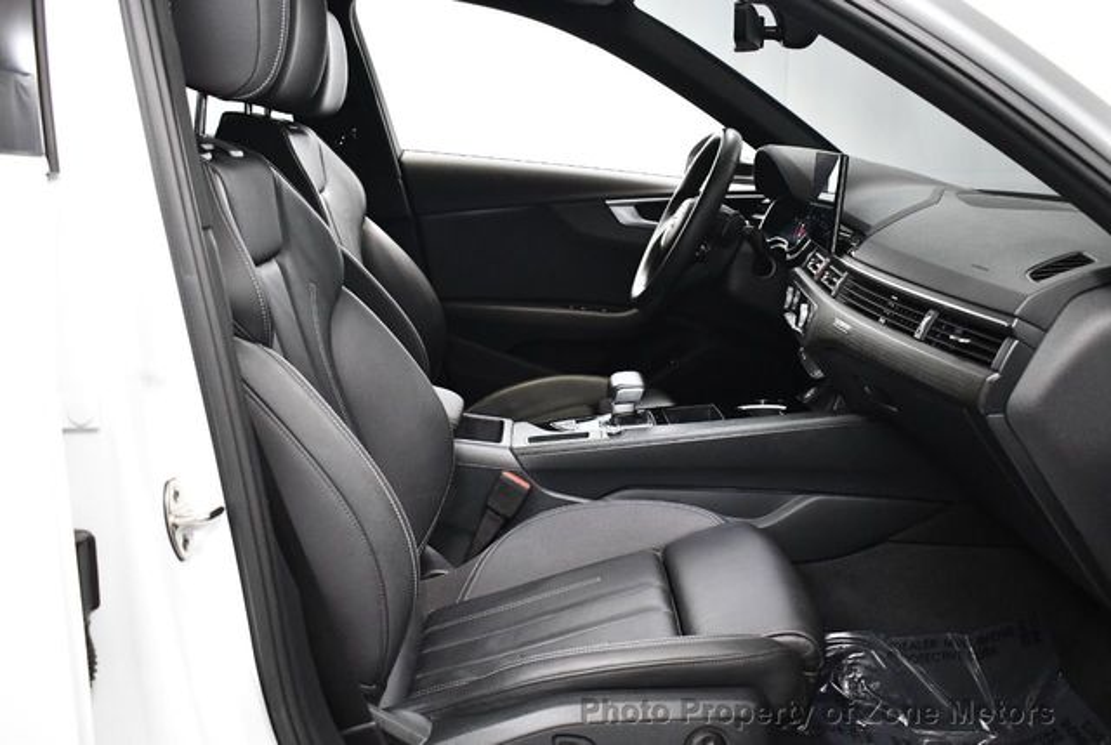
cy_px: 372
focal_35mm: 36
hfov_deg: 53.1
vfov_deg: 37.0
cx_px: 556
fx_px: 1113
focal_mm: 18
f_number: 3.5
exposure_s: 1/125
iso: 3200
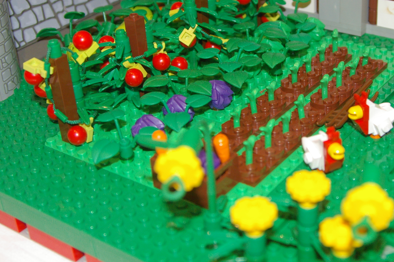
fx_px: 744
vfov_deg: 20.0
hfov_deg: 29.4
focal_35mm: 68
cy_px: 107
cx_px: 267
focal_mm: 32
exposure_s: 1/45
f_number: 5.6
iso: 800
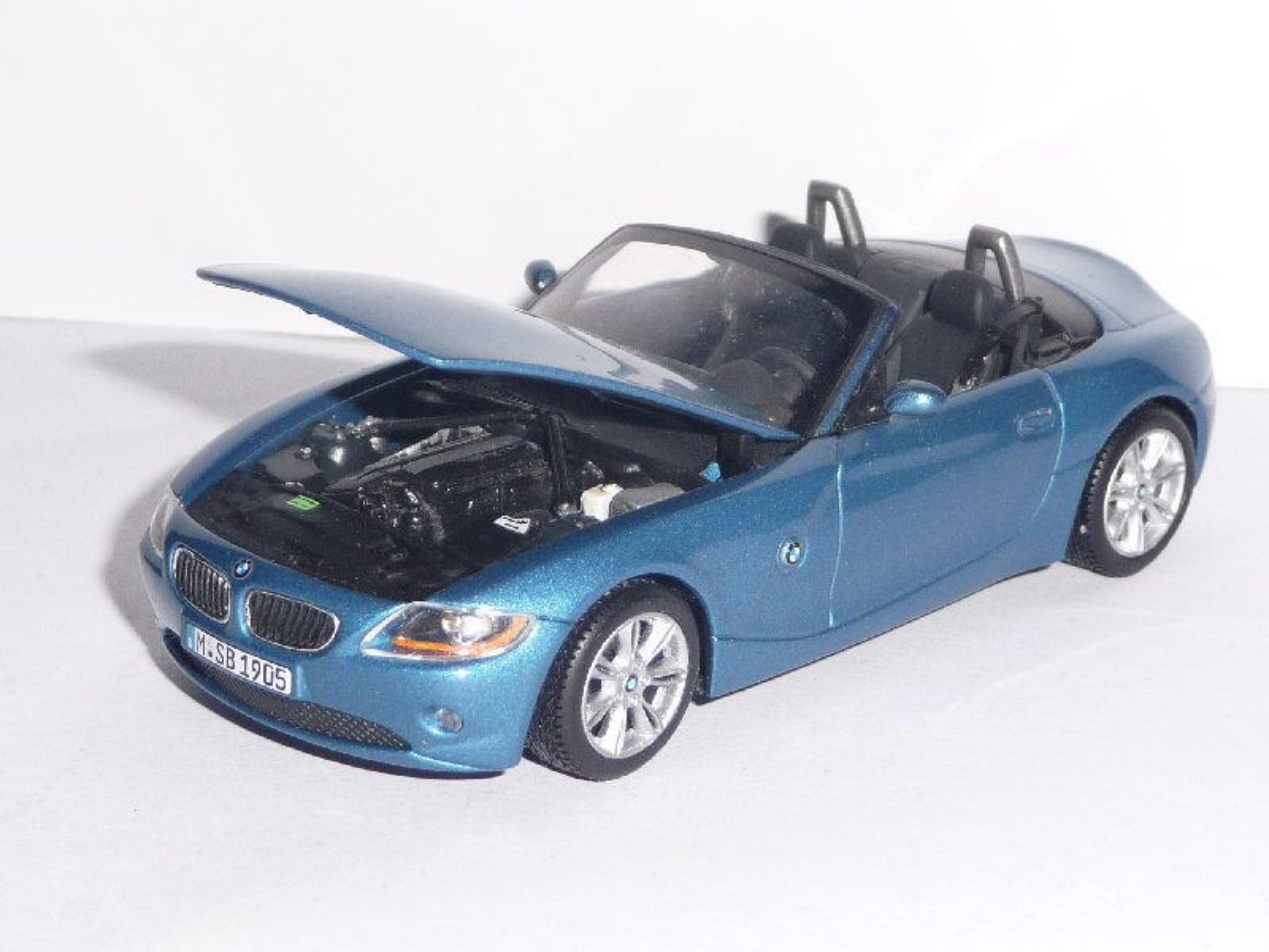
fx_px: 3373
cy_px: 476
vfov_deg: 16.1
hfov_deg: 21.3
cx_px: 634
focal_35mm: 92
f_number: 4.3
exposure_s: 1/30
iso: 100
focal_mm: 9.3
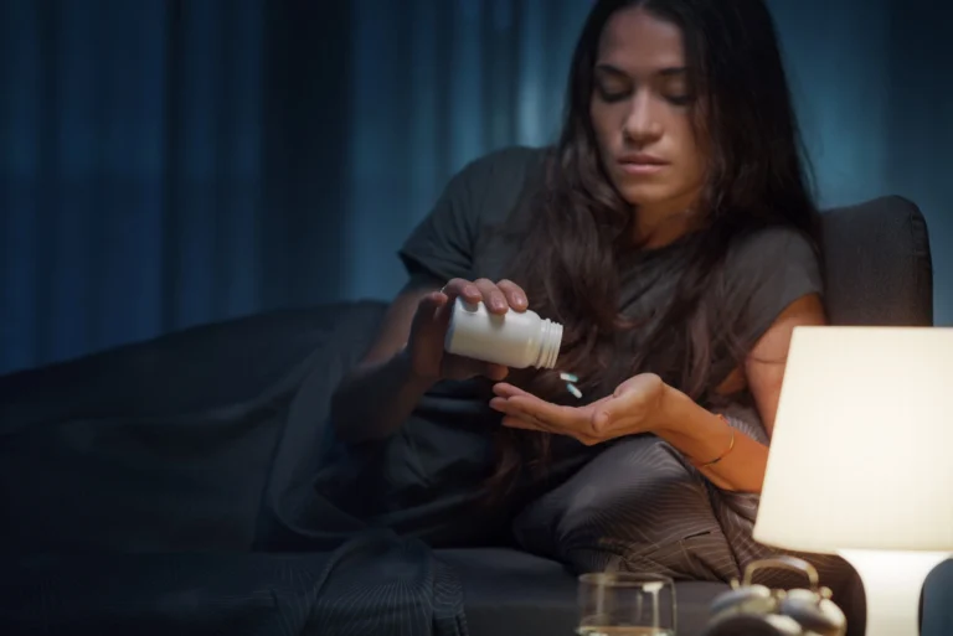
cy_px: 318
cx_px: 476
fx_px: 2251
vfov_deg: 16.1
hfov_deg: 23.9
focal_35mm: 85
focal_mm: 85
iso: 100
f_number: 2.8
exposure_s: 1/60
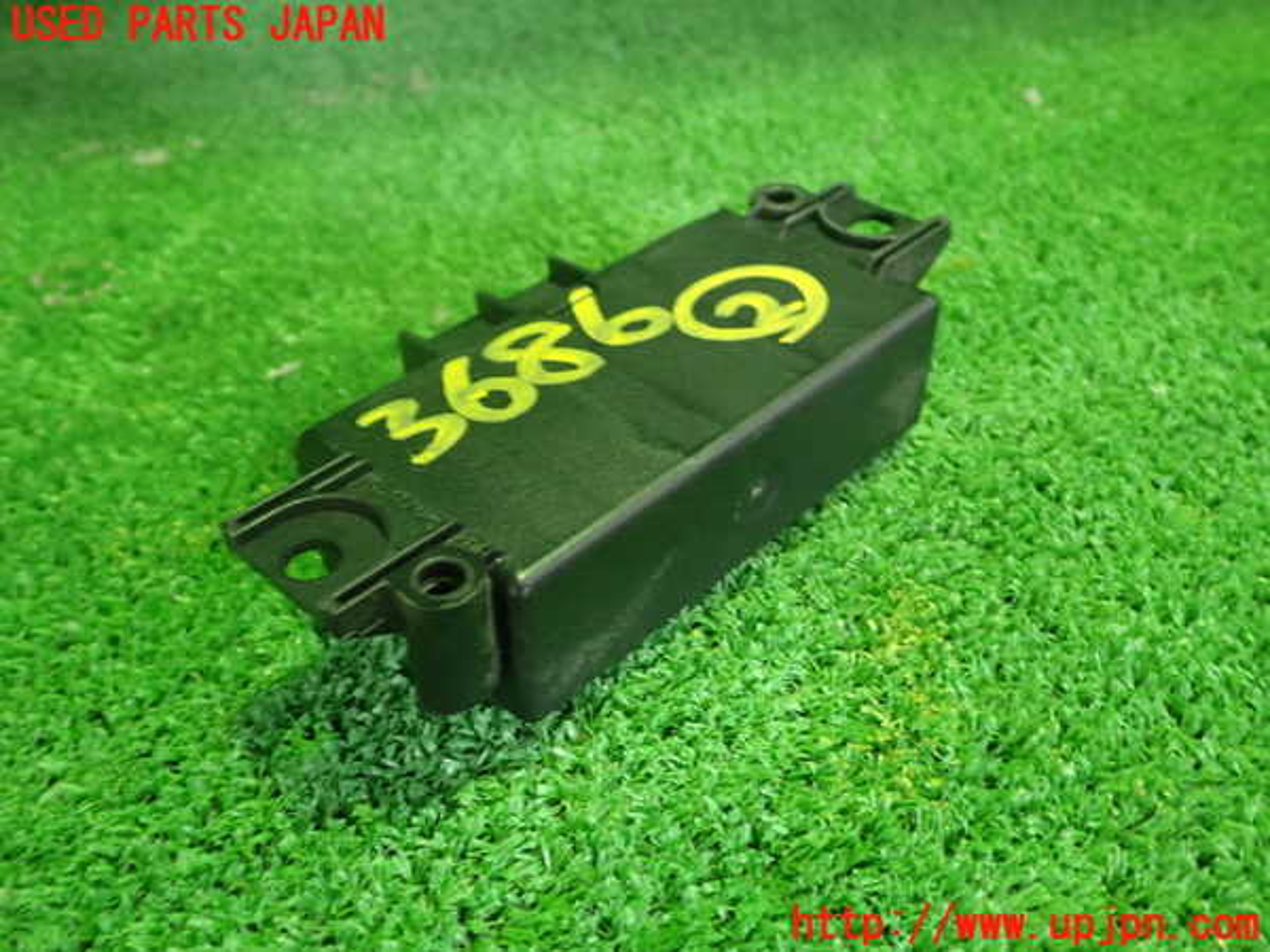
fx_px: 1174
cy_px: 476
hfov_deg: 56.8
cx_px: 635
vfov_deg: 44.2
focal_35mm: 32
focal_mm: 5.79
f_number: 2.4
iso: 800
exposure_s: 1/30
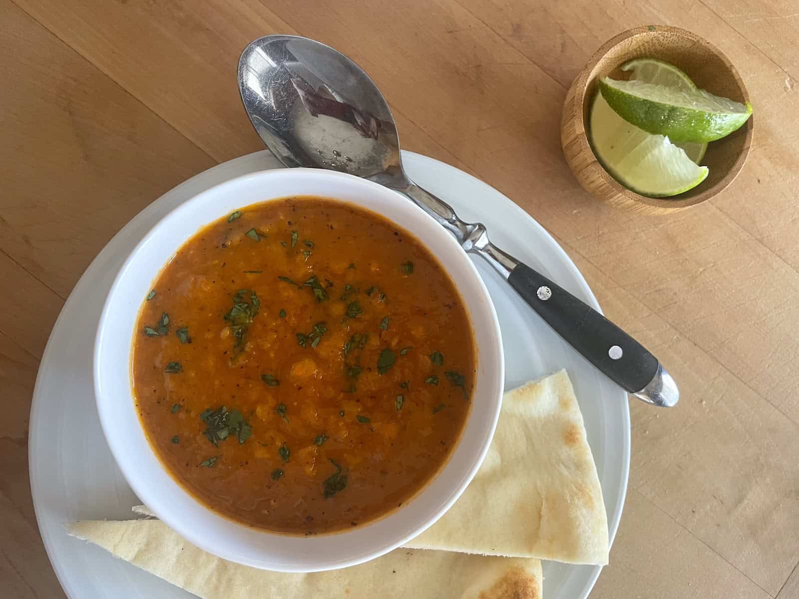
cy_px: 300
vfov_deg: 53.1
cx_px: 400
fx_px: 600
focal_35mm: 26
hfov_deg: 67.3
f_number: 1.6
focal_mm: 4.2
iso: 160
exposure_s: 1/60
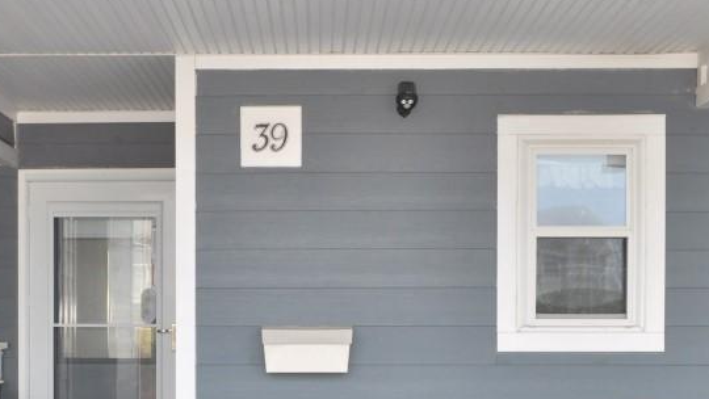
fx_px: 1391
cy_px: 369
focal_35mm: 74
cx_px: 259
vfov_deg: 16.1
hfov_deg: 28.5
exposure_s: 1/160
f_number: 6.3
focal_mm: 22
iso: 200
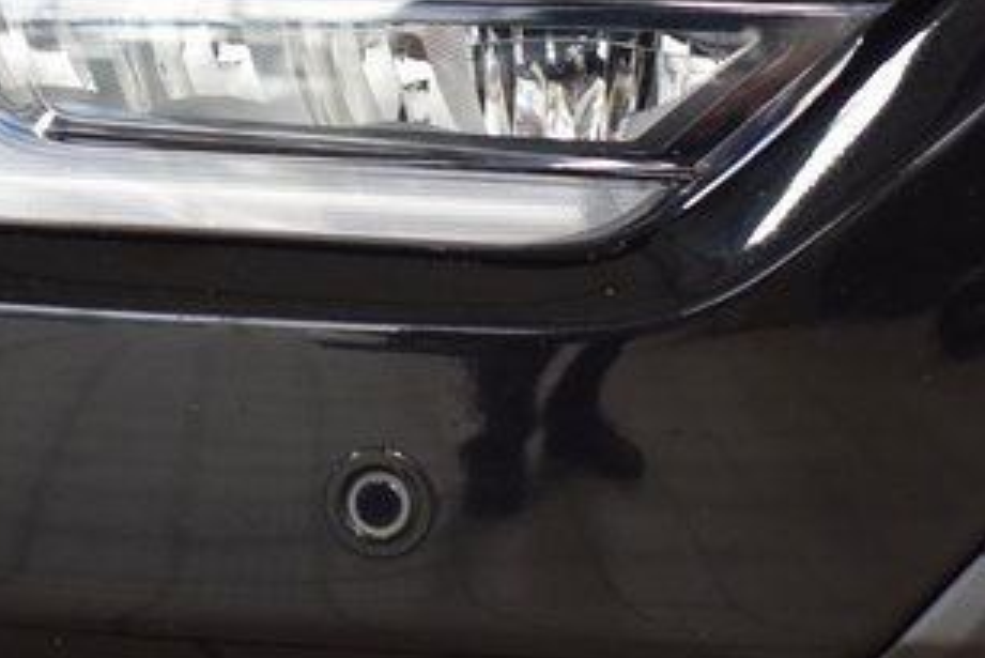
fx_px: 5995
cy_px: 59
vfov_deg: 6.3
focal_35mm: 219
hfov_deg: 9.4
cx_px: 379
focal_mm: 70
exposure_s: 1/125
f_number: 3.2
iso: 1600
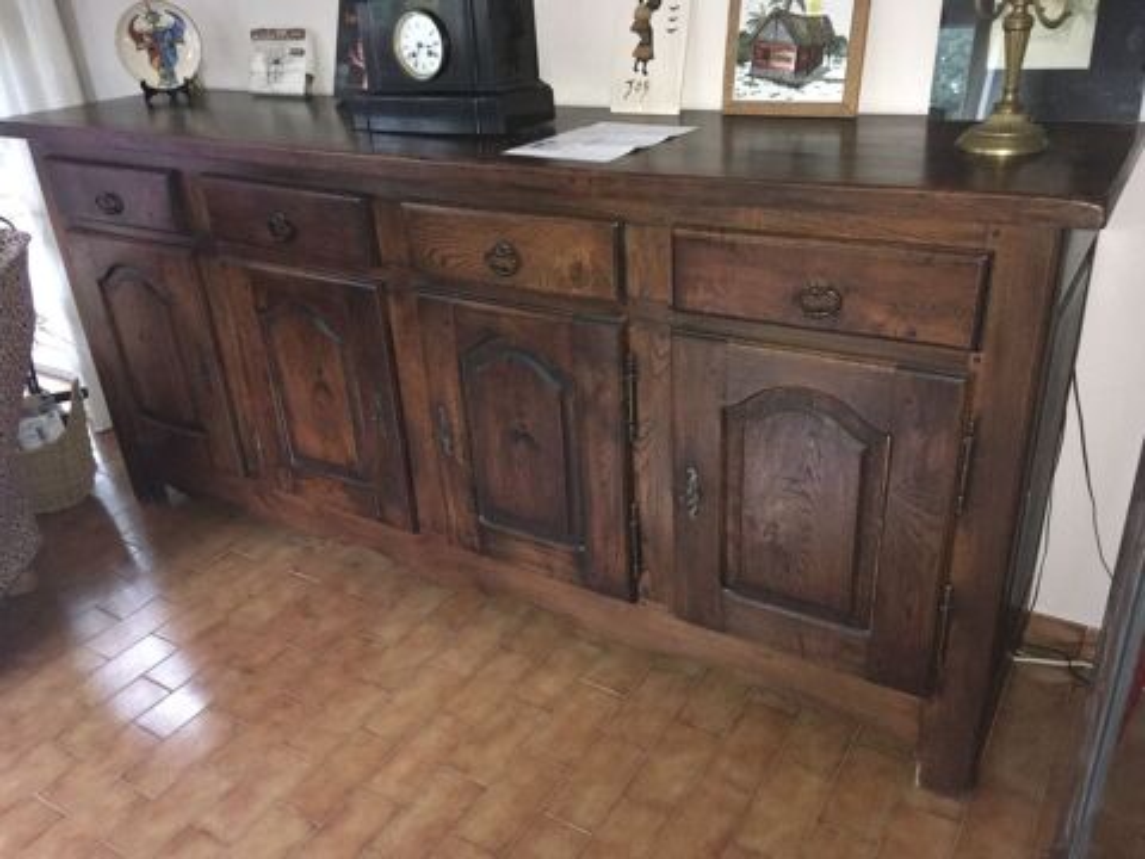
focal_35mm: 29
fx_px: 959
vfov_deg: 48.2
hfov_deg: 61.7
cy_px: 430
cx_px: 572
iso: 320
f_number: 2.2
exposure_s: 1/17
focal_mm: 4.15
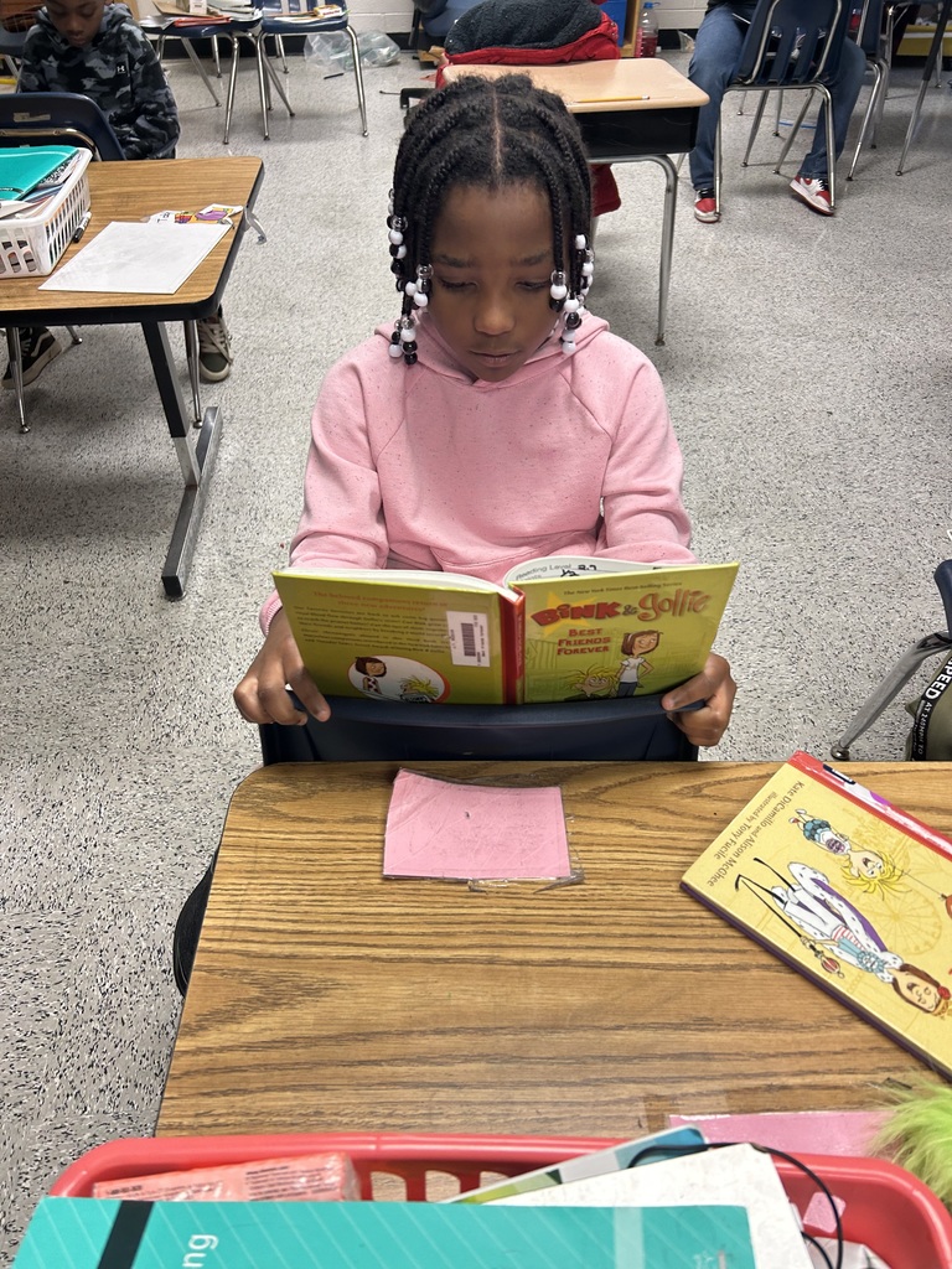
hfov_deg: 53.1
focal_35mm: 26
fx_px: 953
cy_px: 634
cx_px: 476
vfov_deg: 67.3
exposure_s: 1/60
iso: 80
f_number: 1.5
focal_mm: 5.7
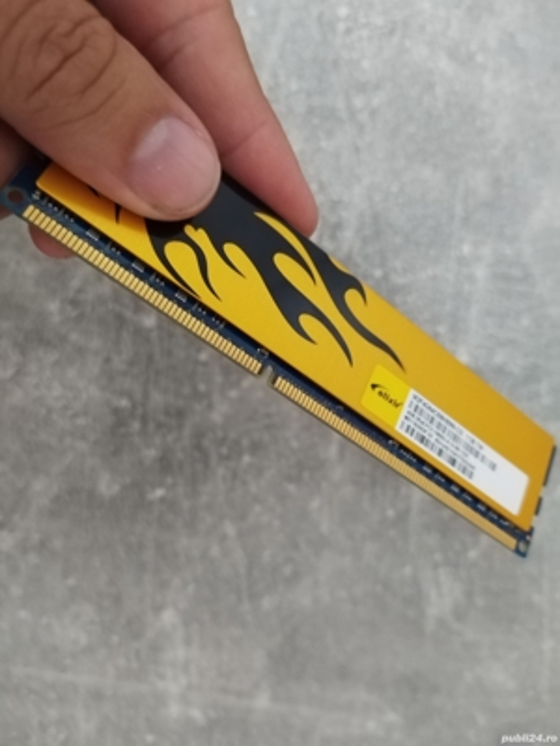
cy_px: 373
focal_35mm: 26
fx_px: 561
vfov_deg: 67.3
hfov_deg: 53.1
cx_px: 280
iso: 2600
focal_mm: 6.24
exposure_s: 1/20
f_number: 1.9
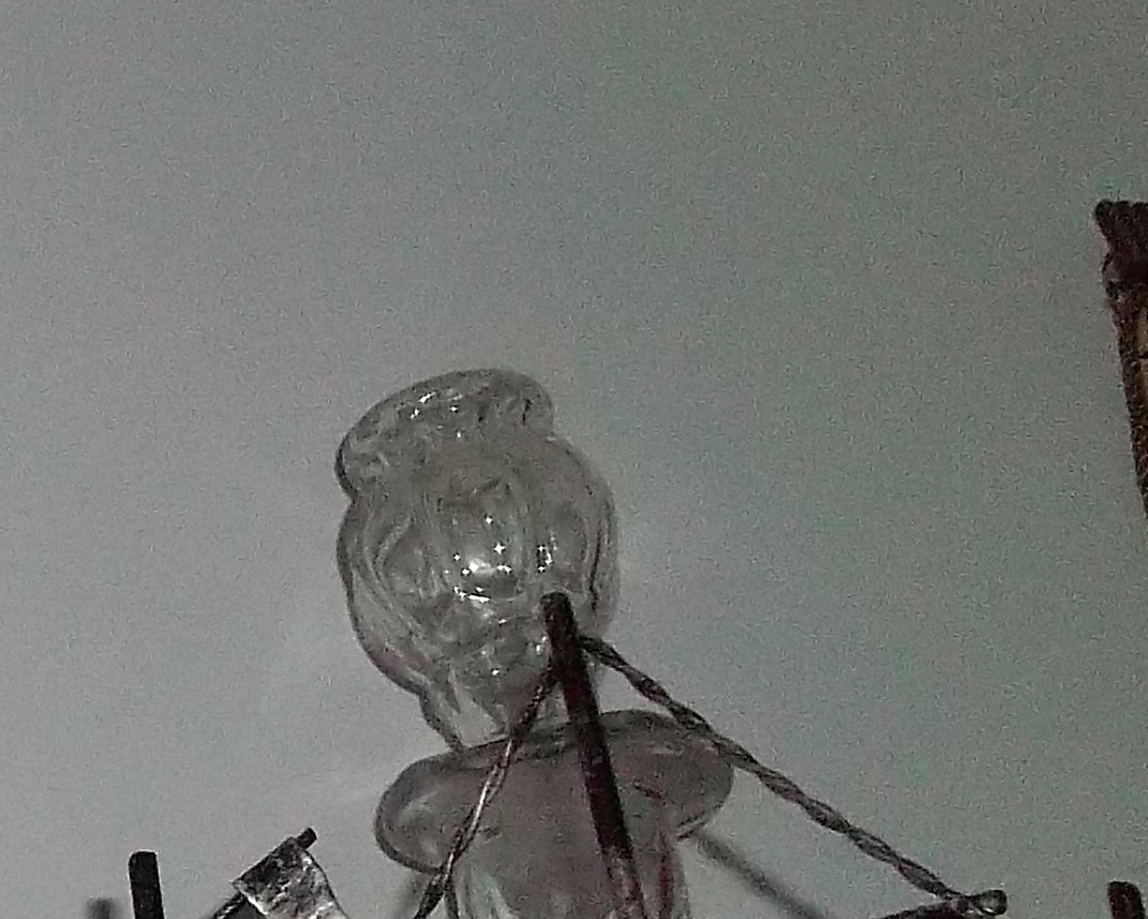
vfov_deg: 12.2
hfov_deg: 14.0
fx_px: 4247
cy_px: 975
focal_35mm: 125
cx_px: -807
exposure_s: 1/60
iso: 320
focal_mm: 5.7
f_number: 2.9
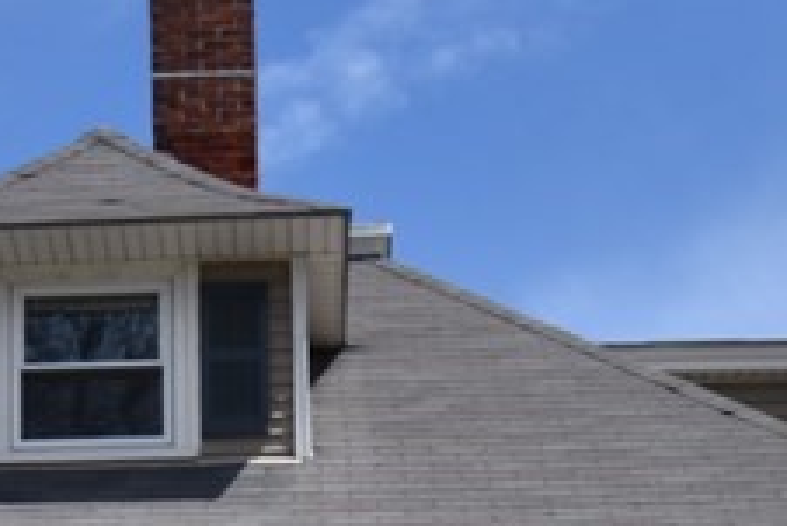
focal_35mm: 136
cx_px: 209
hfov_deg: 15.0
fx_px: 2975
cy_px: 1047
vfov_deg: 9.5
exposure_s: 1/400
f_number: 10
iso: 200
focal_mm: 20
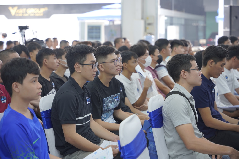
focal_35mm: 70
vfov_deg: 19.5
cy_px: 80
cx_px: 120
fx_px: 465
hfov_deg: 28.8
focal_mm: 70
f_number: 3.2
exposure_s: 1/160
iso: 640
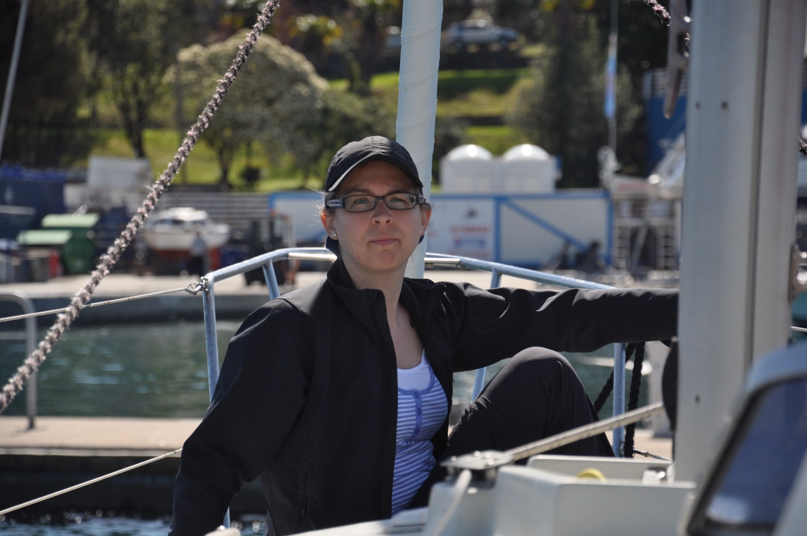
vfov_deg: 8.7
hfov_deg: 13.1
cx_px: 404
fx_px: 3526
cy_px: 268
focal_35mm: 158
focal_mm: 105
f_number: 5.6
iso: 200
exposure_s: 1/800
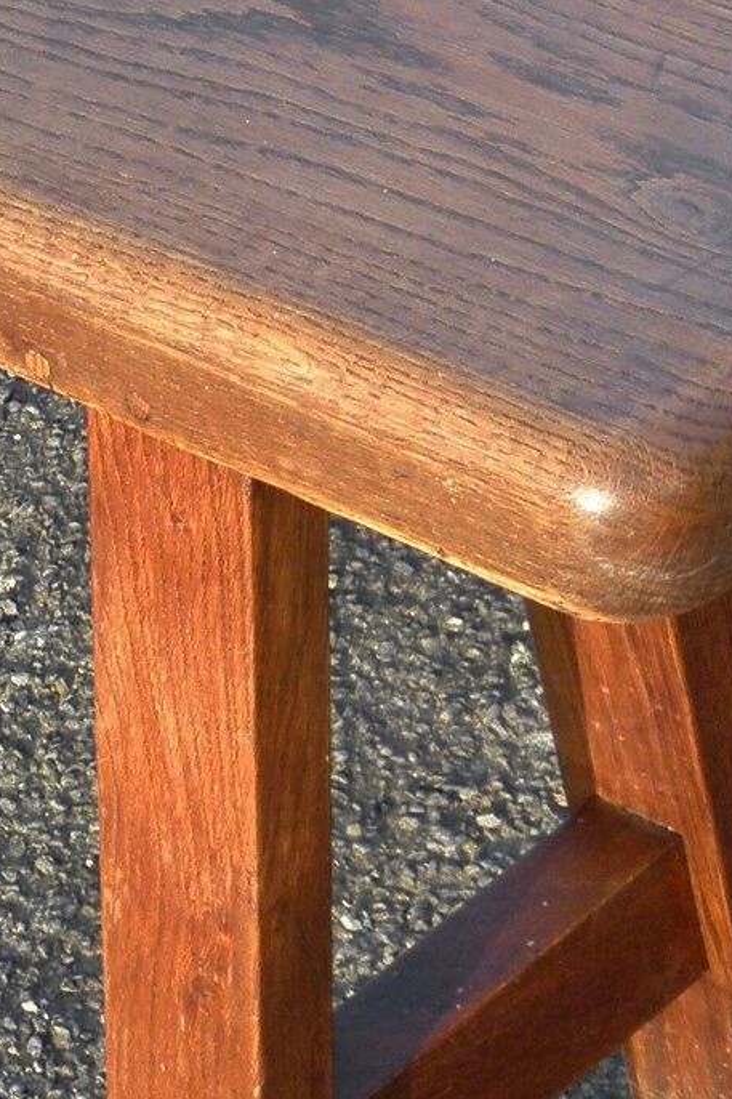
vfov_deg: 10.6
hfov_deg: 6.9
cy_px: 511
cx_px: -492
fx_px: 5920
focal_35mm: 194
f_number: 4
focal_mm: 9.1
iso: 100
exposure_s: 1/60
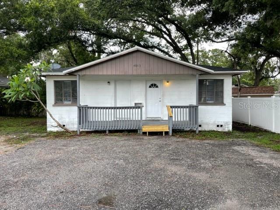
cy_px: 105
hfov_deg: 67.3
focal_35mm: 26
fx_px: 210
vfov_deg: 53.1
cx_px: 140
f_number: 1.6
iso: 32
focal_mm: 4.2
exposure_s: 1/158
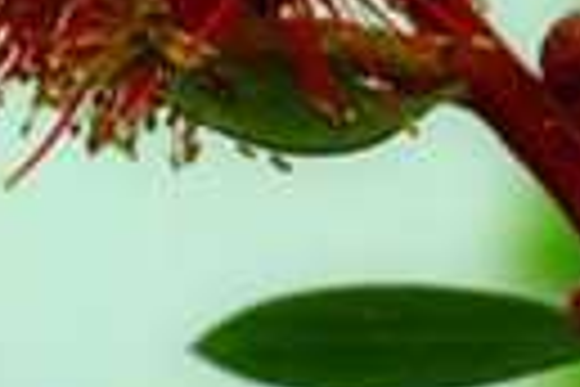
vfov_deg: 5.0
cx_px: -364
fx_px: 4366
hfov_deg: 7.4
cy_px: -326
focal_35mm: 271
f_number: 5.6
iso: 100
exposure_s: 1/125
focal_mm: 30
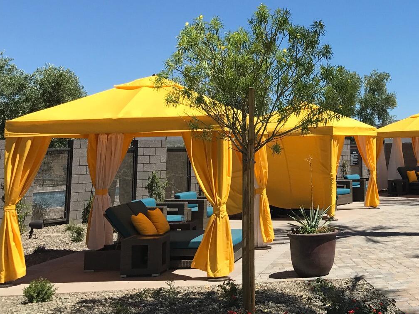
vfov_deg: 25.4
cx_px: 382
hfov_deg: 32.5
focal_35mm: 56
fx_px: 678
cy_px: 40
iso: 20
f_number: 1.8
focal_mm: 3.99
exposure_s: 1/2740
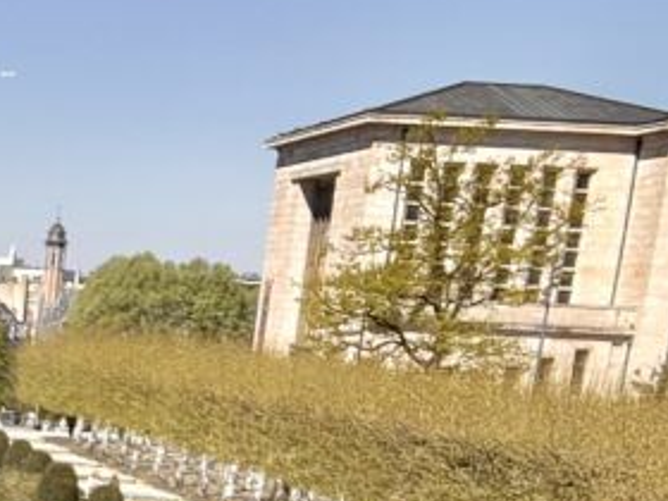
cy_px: 728
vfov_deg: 16.2
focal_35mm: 84
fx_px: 1621
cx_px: -241
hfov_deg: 20.8
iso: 25
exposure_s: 1/1458
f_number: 1.9
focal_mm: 2.69
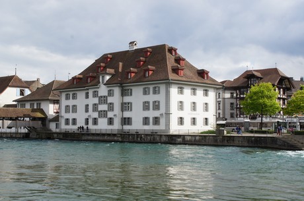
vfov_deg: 25.7
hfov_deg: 37.9
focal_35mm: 52
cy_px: 100
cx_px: 152
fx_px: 443
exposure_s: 1/100
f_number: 13
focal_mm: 35
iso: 100
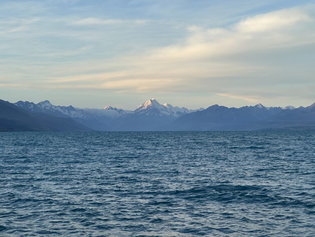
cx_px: 158
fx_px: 701
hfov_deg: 25.3
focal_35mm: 77
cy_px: 118
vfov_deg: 19.1
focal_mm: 9
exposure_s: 1/174
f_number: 2.8
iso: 32
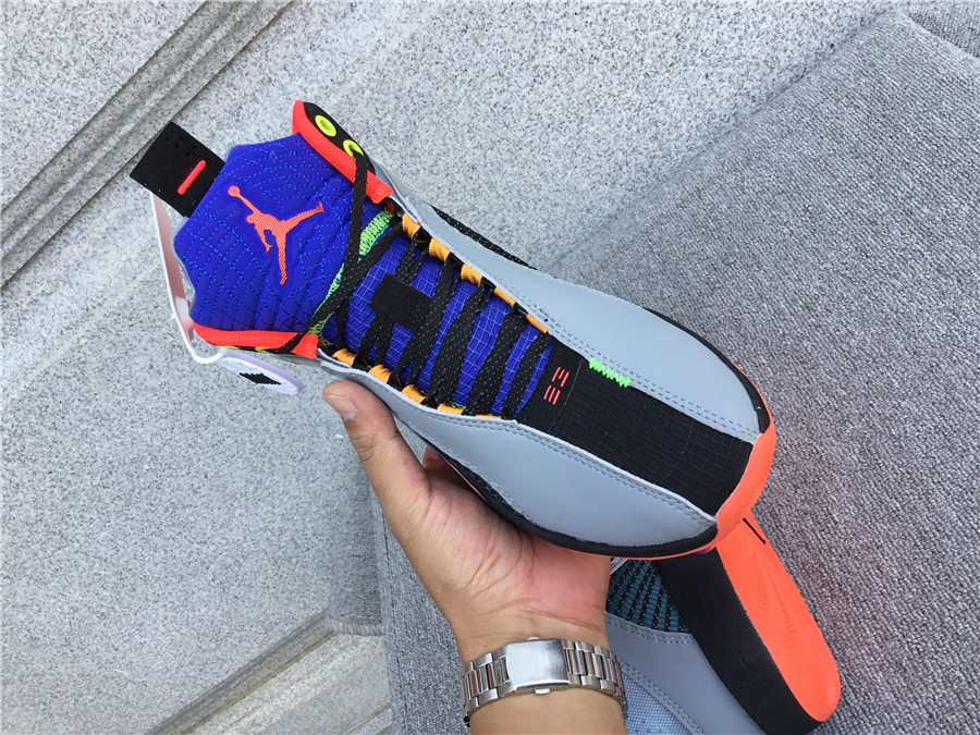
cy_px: 368
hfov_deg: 58.4
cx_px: 490
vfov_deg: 45.4
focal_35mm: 31
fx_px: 878
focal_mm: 3.3
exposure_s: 1/257
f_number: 2.4
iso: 25
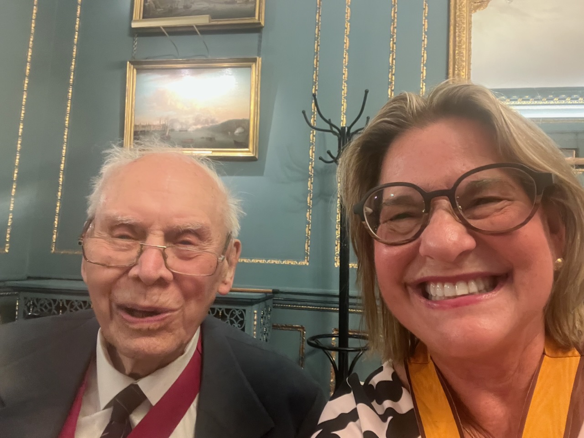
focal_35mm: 23
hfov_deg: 73.9
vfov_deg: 58.9
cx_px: 292
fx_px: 388
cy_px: 219
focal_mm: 2.71
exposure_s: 1/18
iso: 640
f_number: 2.2
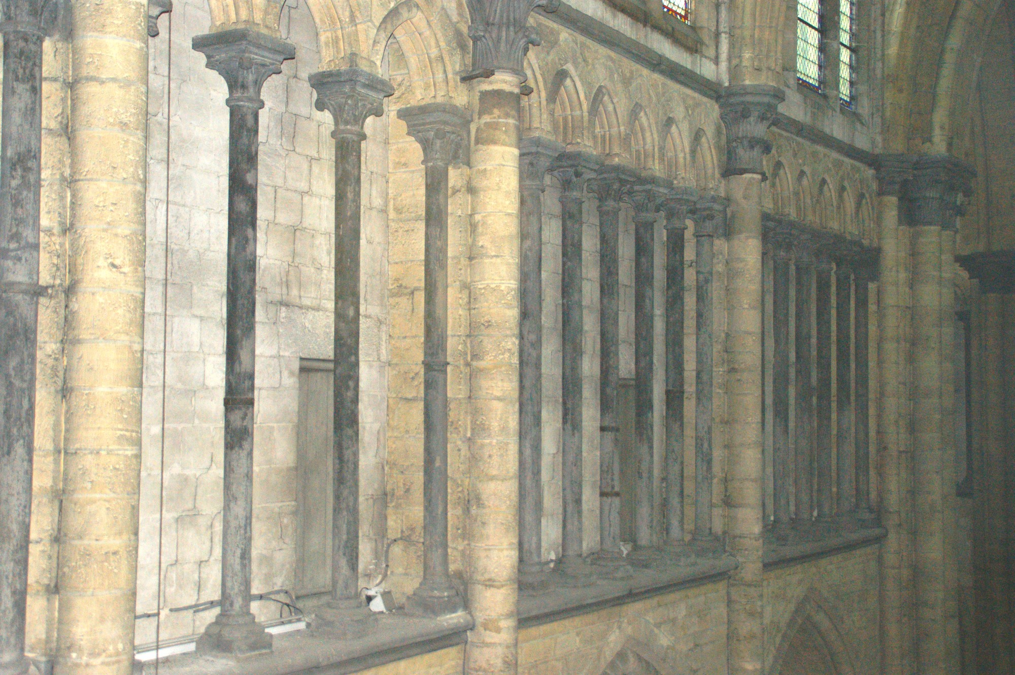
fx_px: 1268
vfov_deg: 29.8
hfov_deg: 43.6
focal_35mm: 45
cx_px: 508
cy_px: 338
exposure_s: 1/60
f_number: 4
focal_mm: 30
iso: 400
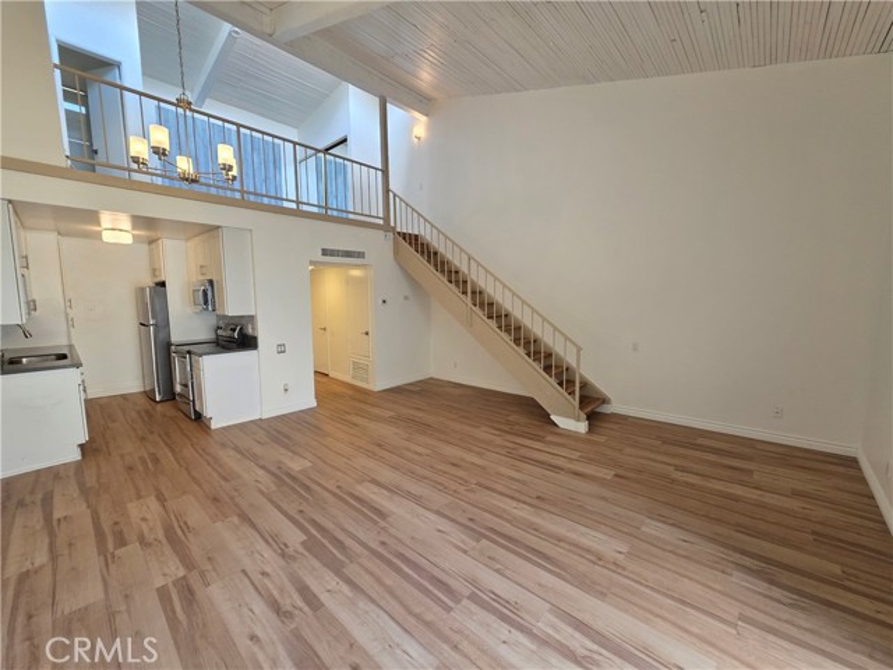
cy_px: 335
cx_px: 446
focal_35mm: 13
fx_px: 335
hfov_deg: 106.2
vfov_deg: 89.9
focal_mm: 2.2
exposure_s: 1/120
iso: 200
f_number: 1.9
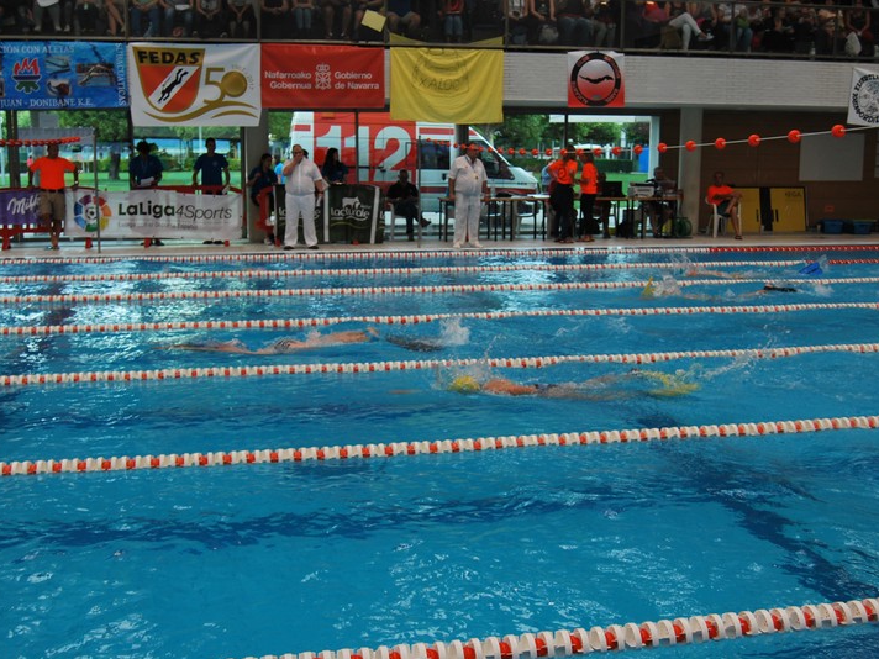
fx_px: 990
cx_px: 420
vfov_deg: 36.8
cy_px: 330
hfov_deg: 47.8
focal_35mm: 39
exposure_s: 1/100
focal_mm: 24
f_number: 5
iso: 200
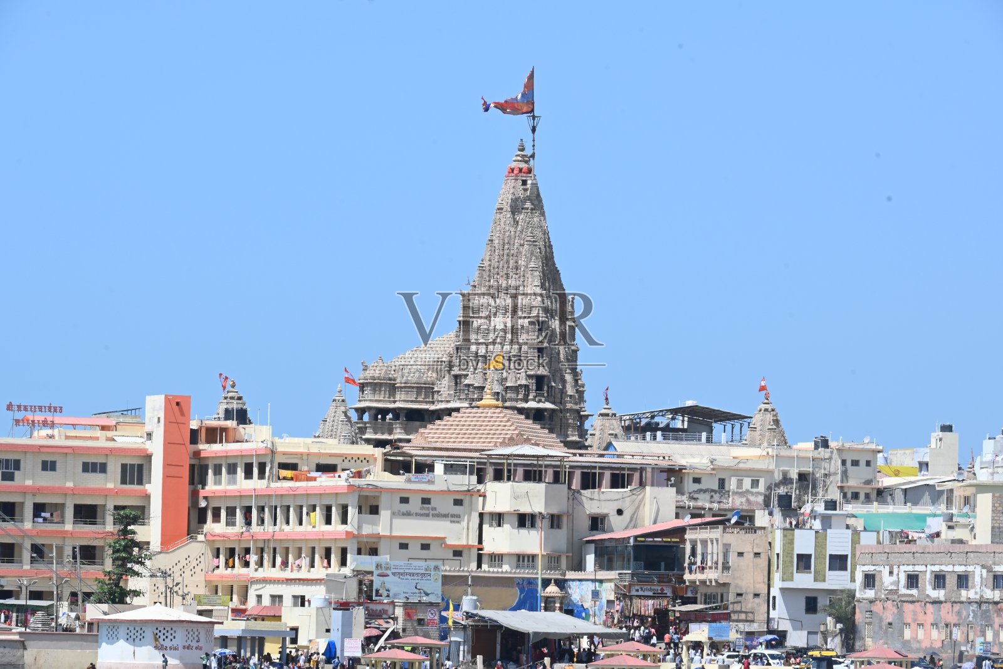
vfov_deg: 6.5
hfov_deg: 9.8
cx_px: 502
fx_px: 5851
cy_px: 334
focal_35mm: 210
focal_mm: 140
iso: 100
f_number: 20
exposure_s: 1/50
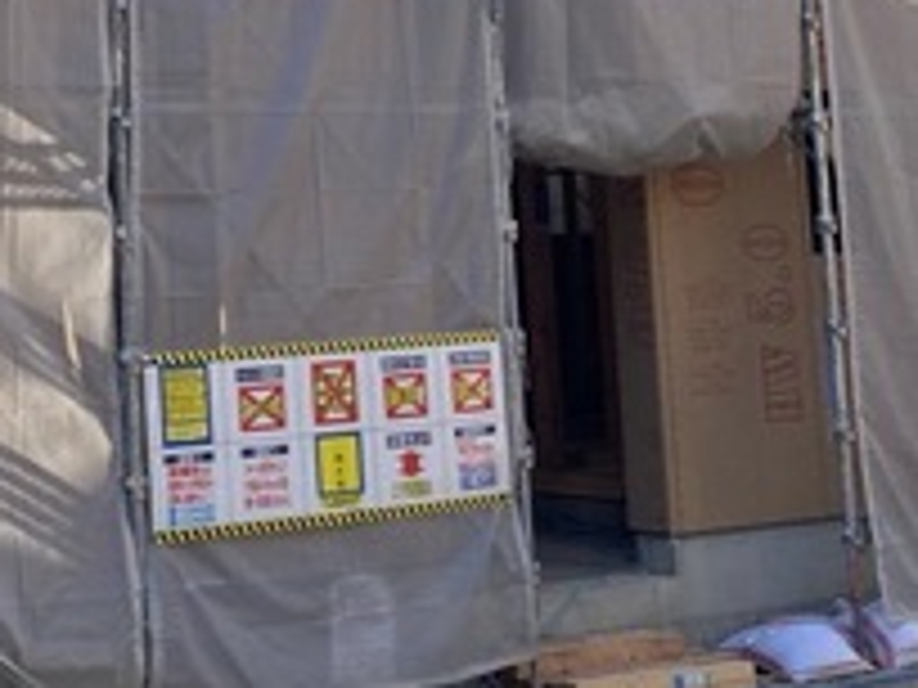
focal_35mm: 88
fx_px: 2334
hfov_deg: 21.6
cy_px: -27
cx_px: 36
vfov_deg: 16.4
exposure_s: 1/1033
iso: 20
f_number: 1.8
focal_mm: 3.99
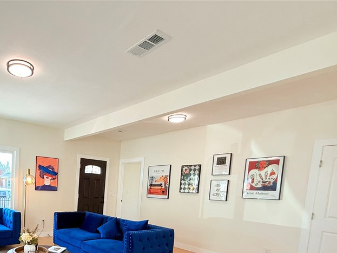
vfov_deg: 54.3
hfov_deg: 66.7
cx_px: 64
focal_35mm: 23
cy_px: 207
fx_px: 224
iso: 100
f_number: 2.2
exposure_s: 1/120
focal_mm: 2.22
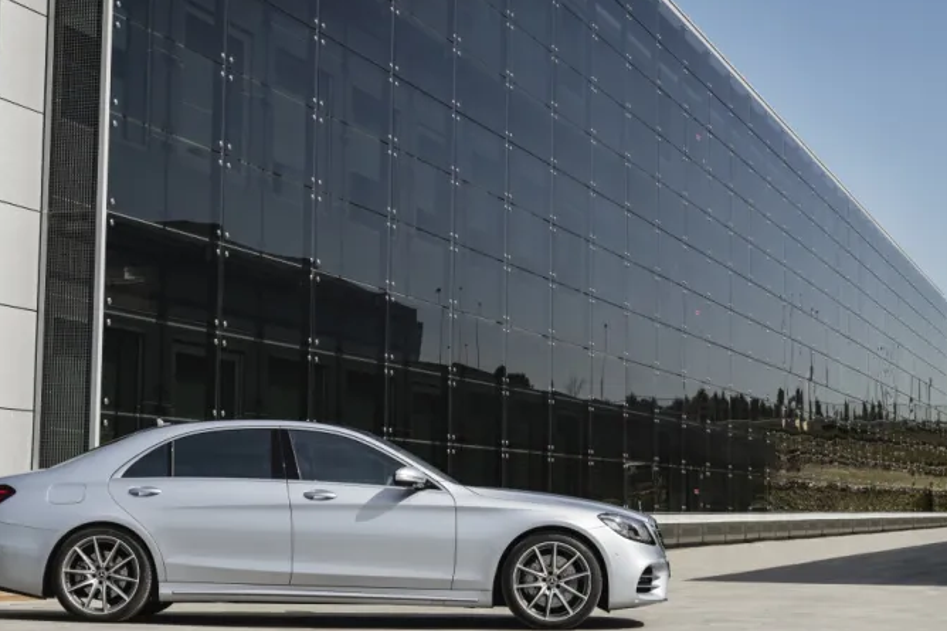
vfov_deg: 18.4
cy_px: 323
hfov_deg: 27.3
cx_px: 441
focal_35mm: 74
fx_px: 1946
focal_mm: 65
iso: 100
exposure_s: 1/200
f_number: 11
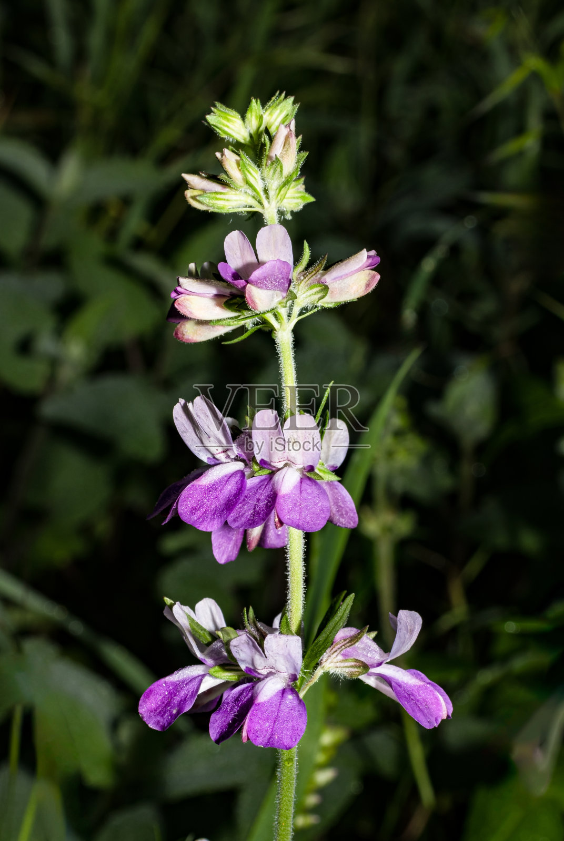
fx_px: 2178
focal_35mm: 93
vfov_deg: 21.9
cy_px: 420
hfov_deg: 14.8
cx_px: 282
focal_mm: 78
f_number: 16
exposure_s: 1/250
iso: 100
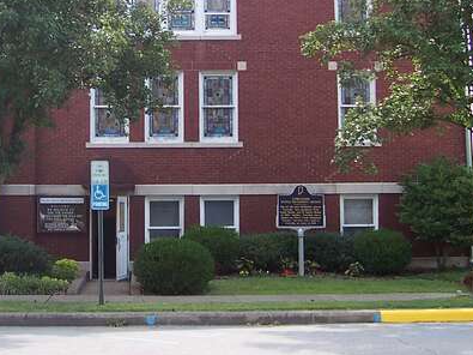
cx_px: 163
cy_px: 46
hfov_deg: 25.9
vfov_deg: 19.3
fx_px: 1025
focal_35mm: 75
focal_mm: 5.6
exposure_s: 1/250
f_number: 2.8
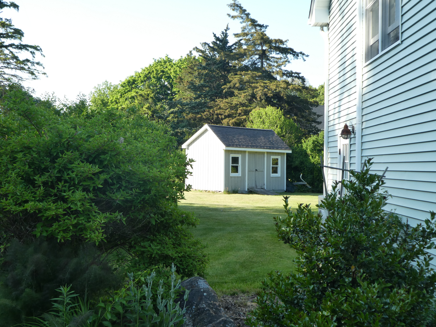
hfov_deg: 42.9
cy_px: 164
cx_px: 218
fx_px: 554
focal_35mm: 44
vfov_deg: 32.9
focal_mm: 7.8
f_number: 3.9
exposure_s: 1/160
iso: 80
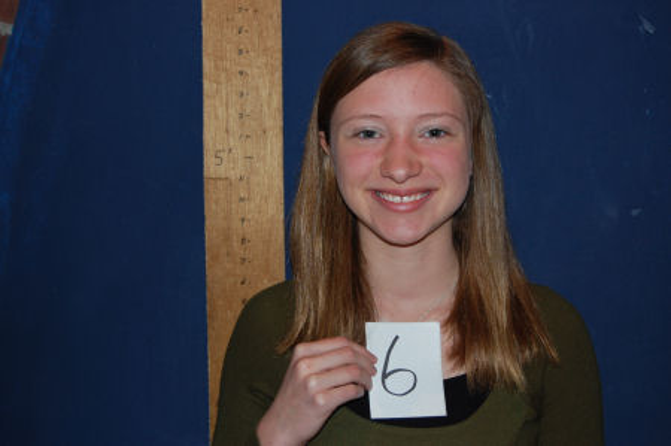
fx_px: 1117
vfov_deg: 22.6
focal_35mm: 60
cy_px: 223
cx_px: 336
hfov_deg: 33.4
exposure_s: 1/60
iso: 400
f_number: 5
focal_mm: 40
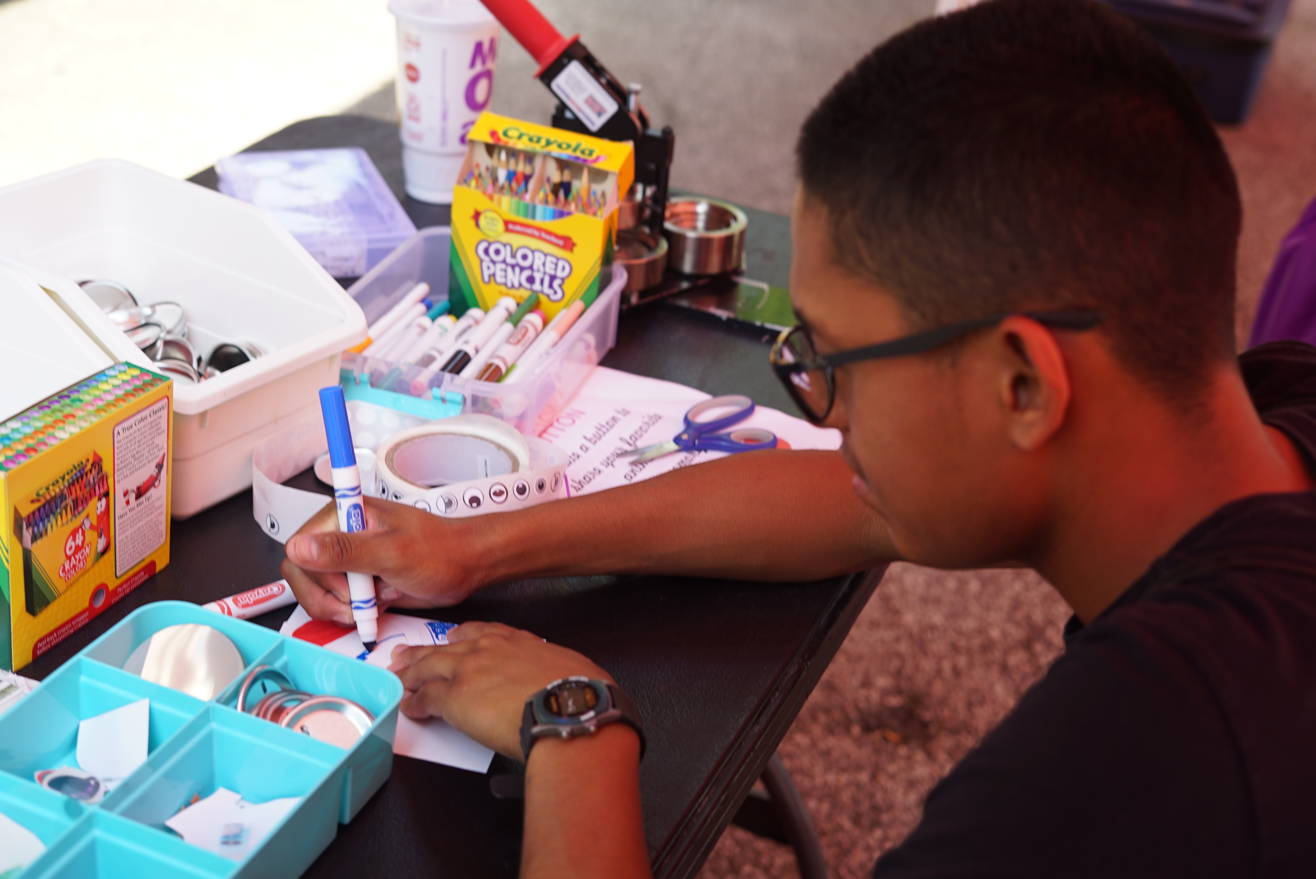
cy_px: 440
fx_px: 1829
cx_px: 658
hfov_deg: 39.6
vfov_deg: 27.0
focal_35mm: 50
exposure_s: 1/80
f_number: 4
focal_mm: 50
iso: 100
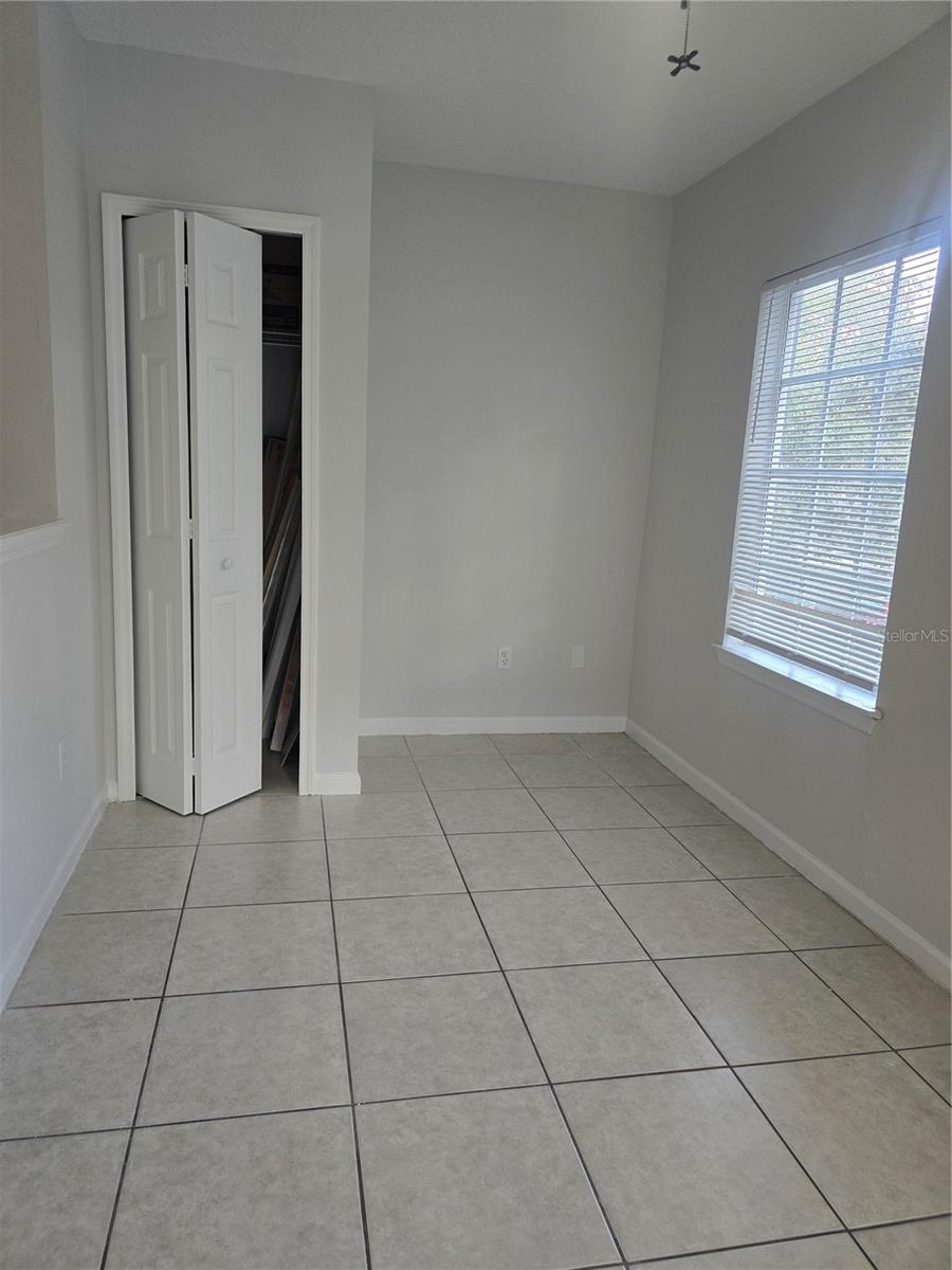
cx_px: 476
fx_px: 843
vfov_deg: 73.9
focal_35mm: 23
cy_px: 635
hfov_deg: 58.9
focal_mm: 6.3
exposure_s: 1/120
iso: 250
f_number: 1.7
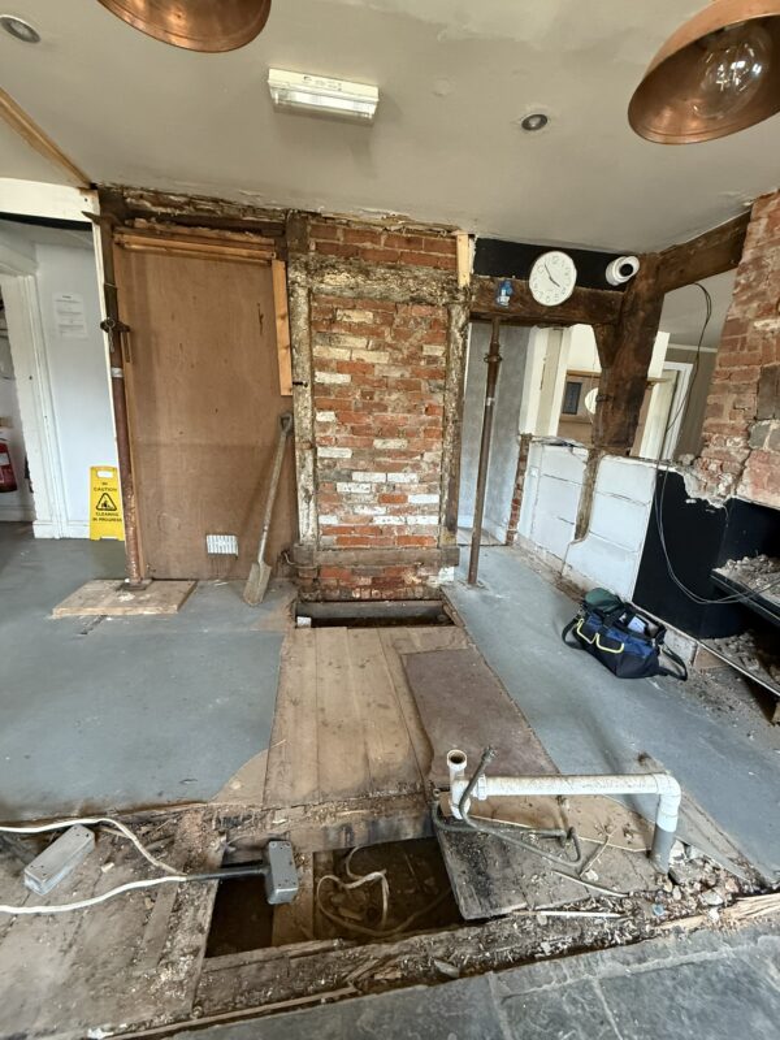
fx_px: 421
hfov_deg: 85.7
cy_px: 520
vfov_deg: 102.1
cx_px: 390
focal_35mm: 14
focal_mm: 2.22
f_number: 2.2
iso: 500
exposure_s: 1/60
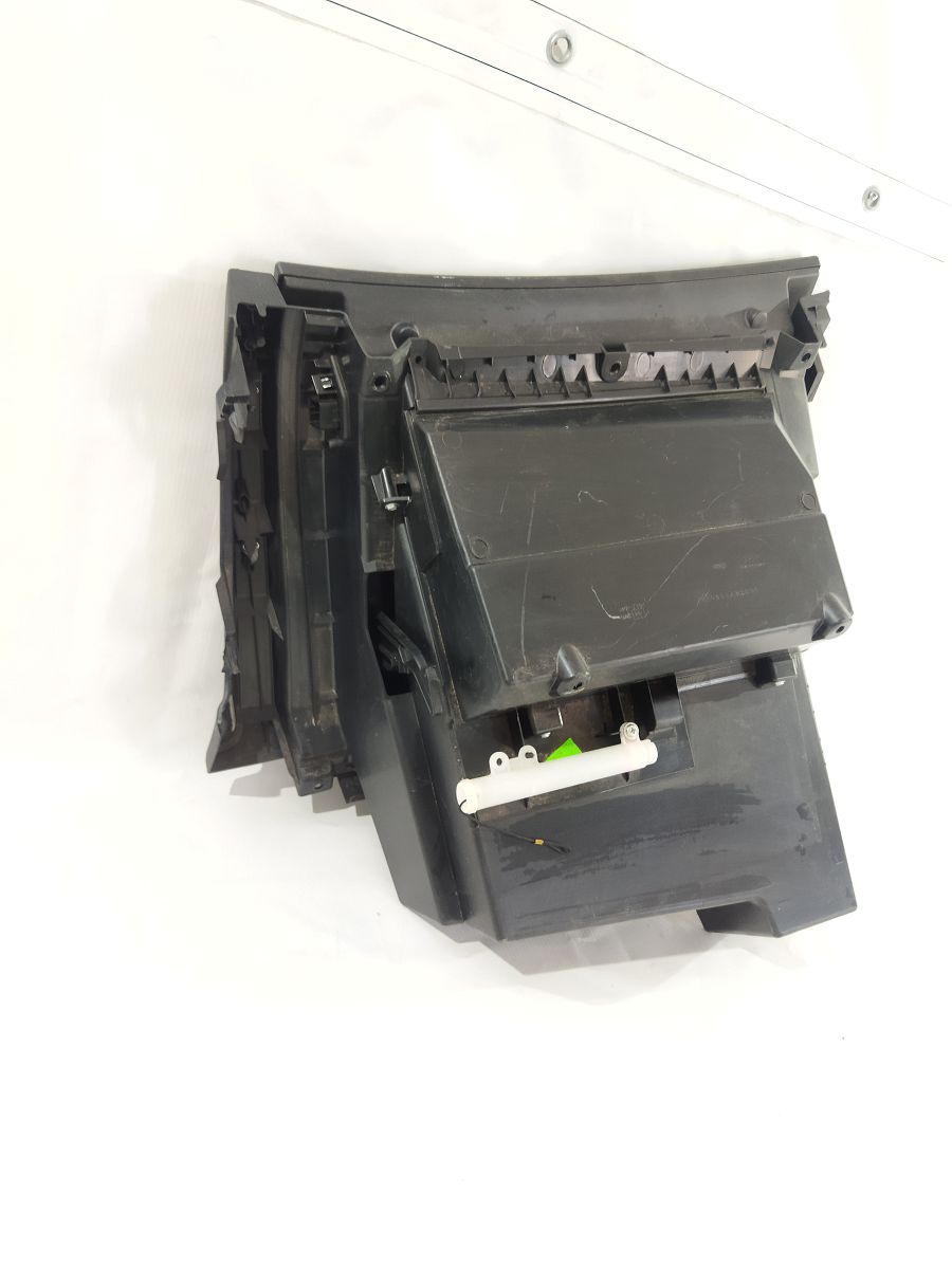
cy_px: 634
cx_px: 476
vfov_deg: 65.3
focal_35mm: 27
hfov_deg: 51.4
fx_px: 990
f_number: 1.79
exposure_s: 1/33
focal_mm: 4.71
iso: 277
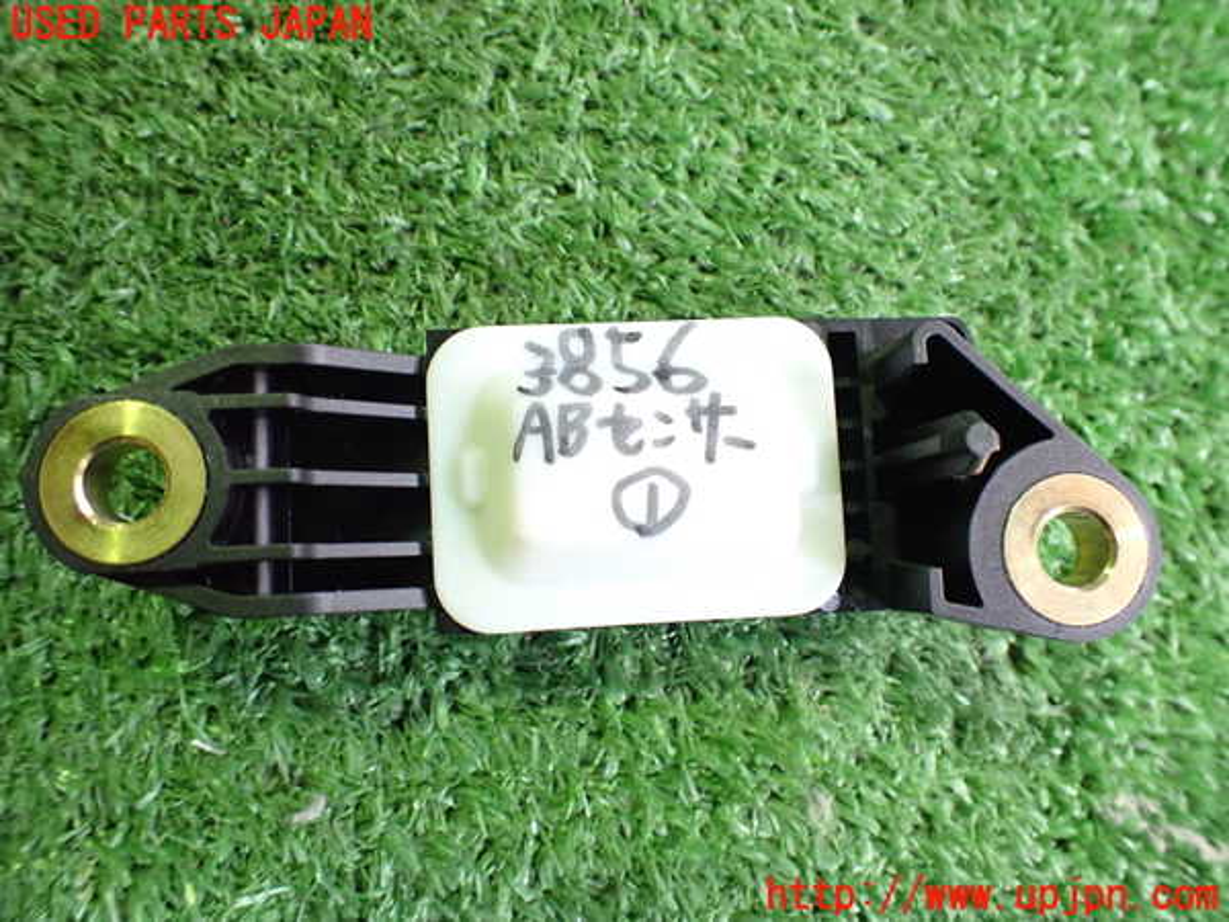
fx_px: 1065
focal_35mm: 30
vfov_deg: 46.8
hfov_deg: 60.0
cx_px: 614
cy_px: 461
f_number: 2.3
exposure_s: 1/80
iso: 800
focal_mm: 5.4
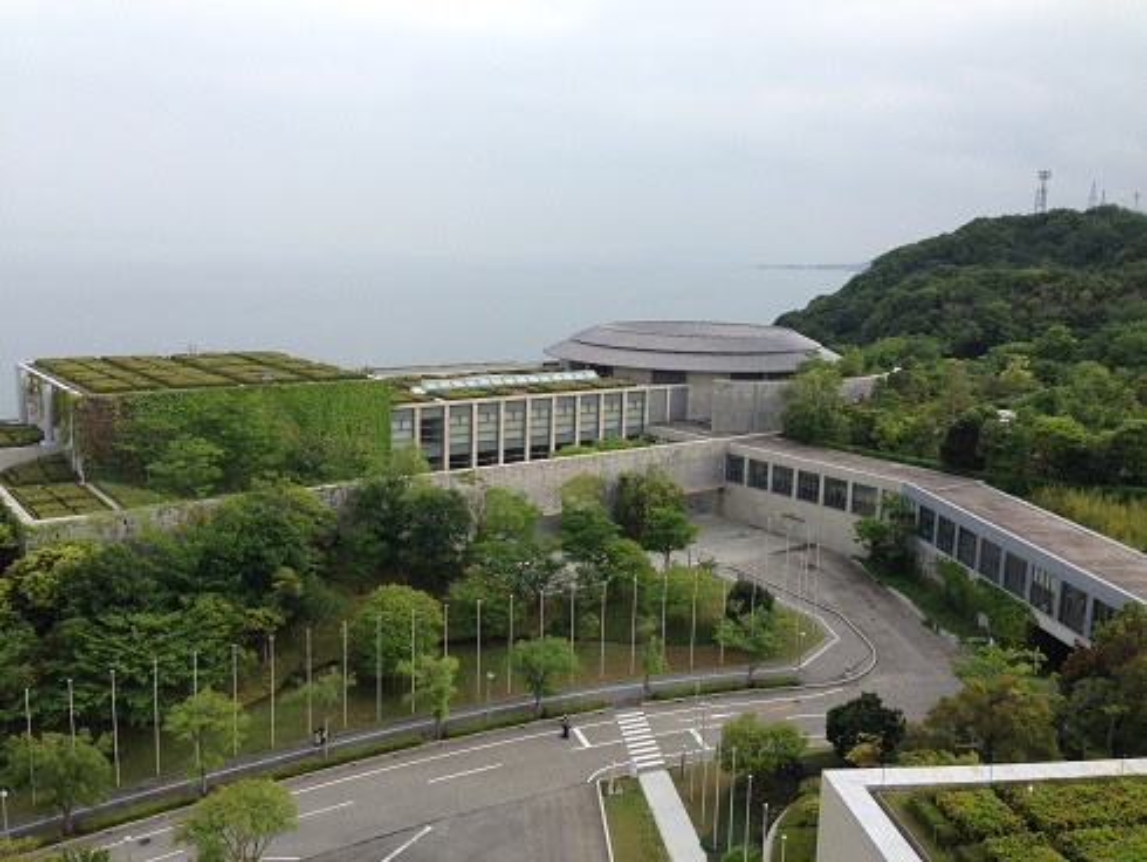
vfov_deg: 43.0
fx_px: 1094
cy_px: 431
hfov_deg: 55.3
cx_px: 574
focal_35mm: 33
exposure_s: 1/638
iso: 50
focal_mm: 4.12
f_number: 2.4
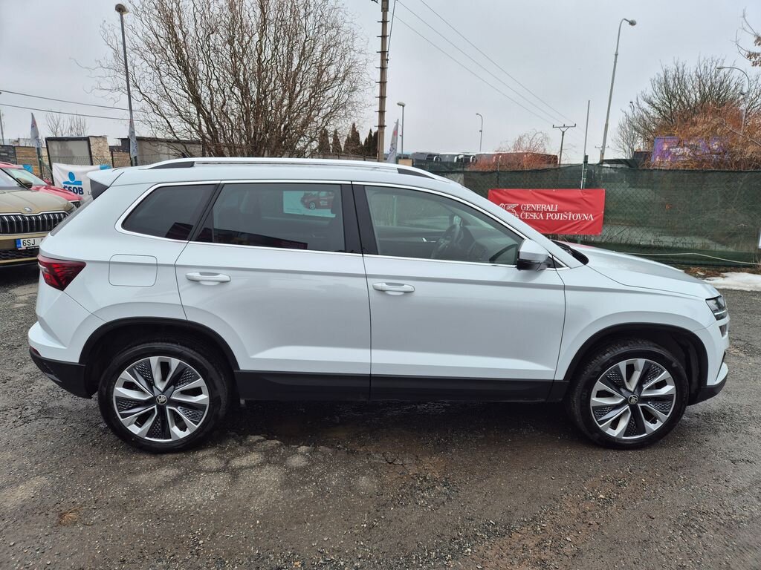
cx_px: 380
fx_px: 506
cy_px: 285
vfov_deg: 58.9
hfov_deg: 73.9
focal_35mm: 23
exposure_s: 1/337
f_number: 1.8
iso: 25
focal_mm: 5.4
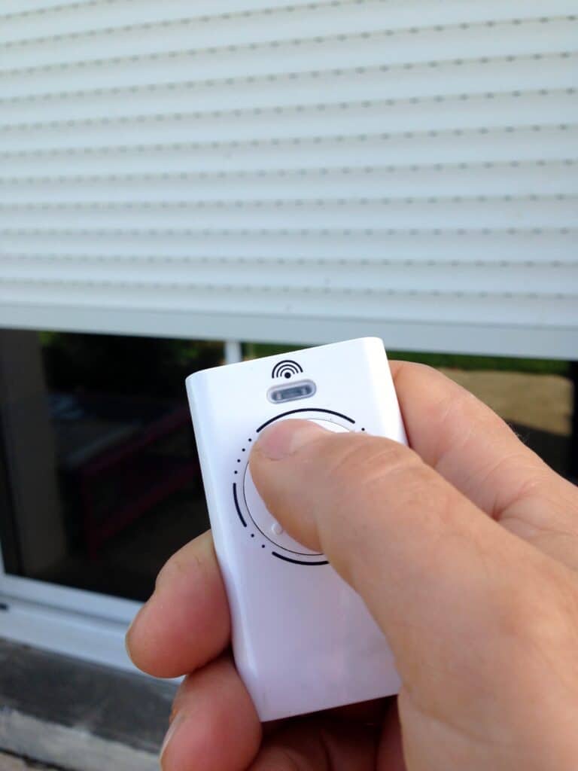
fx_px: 735
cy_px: 386
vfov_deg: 55.4
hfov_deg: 42.9
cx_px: 289
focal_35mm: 33
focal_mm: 4.1
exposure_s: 1/420
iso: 50
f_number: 2.4
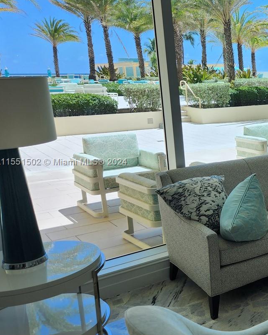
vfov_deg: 41.1
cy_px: 162
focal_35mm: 45
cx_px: 328
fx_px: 446
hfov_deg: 28.7
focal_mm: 5.4
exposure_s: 1/265
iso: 20
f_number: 1.8
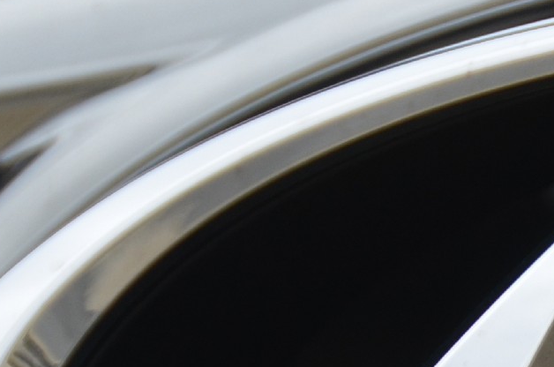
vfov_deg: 2.0
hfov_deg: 3.1
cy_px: 537
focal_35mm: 669
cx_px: 610
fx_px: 10274
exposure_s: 1/1000
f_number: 5.3
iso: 560
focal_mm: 112
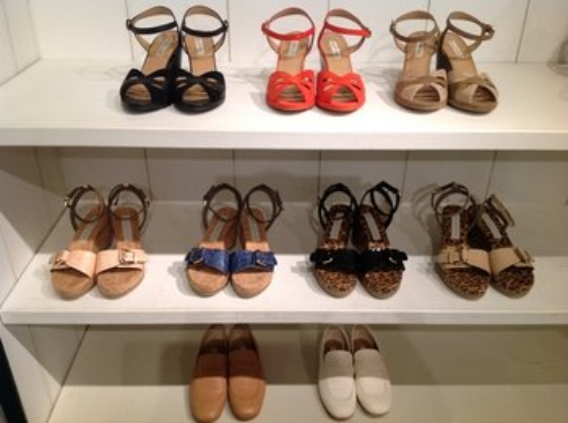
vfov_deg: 40.6
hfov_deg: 52.7
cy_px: 212
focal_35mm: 35
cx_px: 284
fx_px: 573
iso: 80
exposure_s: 1/60
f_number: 2.4
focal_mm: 4.28
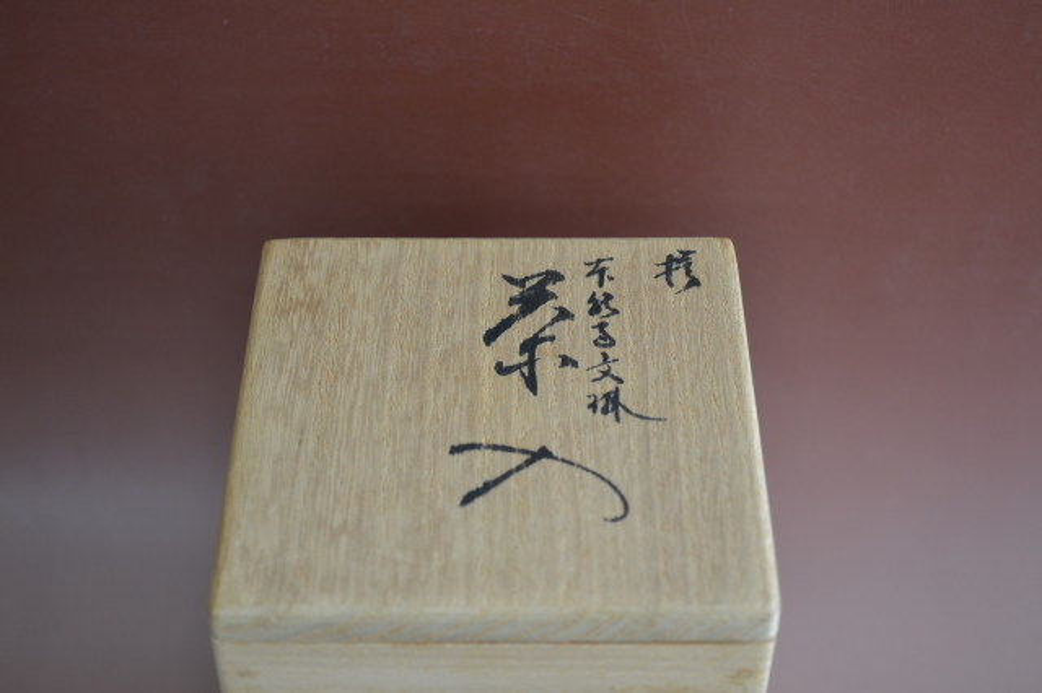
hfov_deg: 33.4
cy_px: 346
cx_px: 521
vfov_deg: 22.6
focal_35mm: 60
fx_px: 1736
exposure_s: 1/25
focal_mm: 40
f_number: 5.3
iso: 400
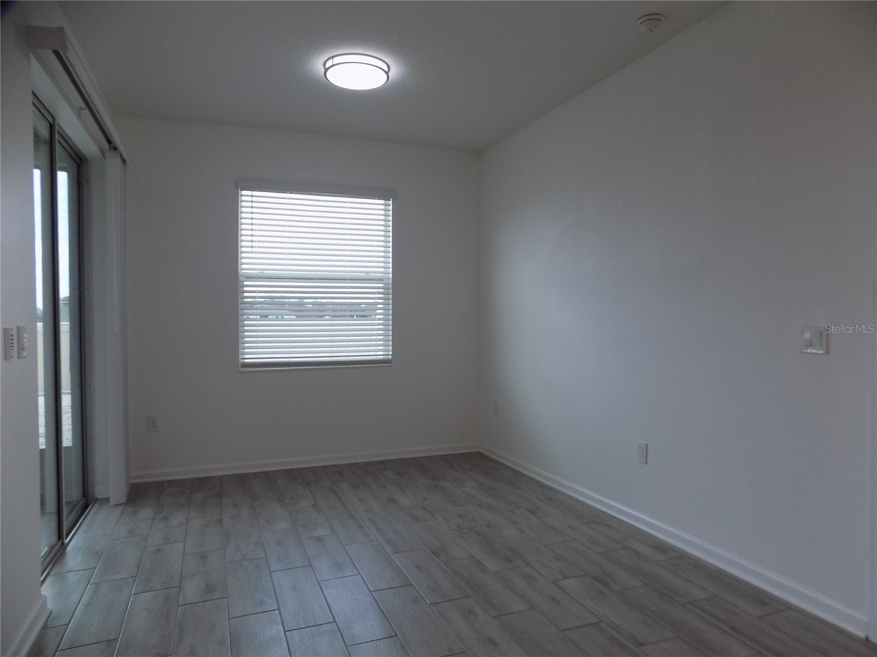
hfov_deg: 73.9
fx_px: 583
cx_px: 438
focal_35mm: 23
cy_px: 328
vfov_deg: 58.9
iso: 80
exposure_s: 1/60
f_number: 3.1
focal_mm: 4
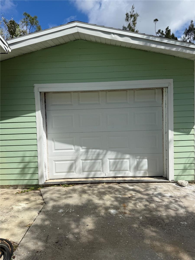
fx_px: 180
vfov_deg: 71.6
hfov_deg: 56.8
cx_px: 98
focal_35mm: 24
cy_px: 130
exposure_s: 1/8130
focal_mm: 6.76
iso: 80
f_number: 1.78
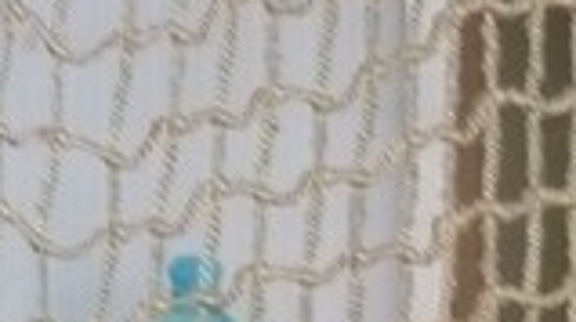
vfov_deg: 4.8
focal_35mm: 251
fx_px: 3829
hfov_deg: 8.6
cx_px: 409
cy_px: 608
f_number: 3.2
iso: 200
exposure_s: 1/30
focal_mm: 7.5
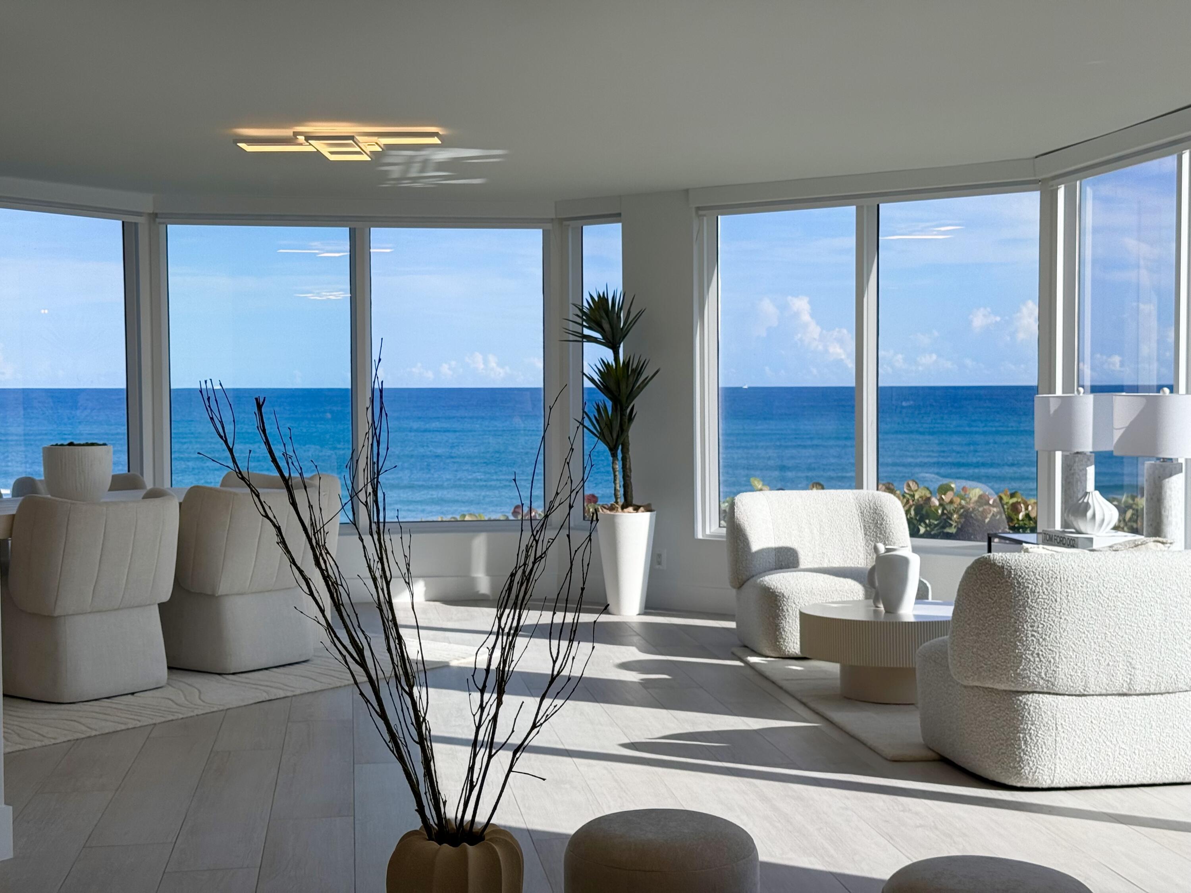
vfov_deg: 30.3
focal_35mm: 48
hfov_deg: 39.7
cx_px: 596
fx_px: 1651
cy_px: 446
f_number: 1.78
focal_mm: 6.76
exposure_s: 1/1456
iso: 64
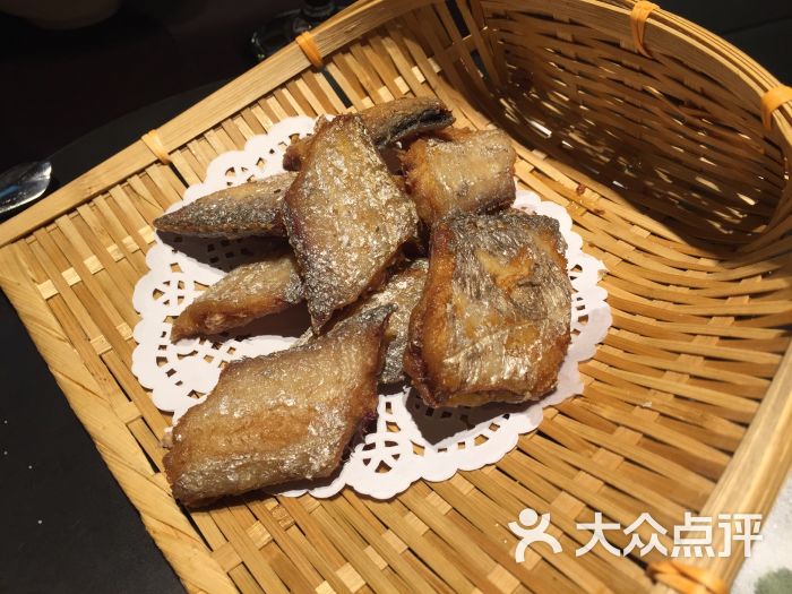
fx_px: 664
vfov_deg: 48.2
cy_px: 297
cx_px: 396
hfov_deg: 61.7
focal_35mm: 29
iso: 32
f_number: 2.2
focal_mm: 4.15
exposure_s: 1/100
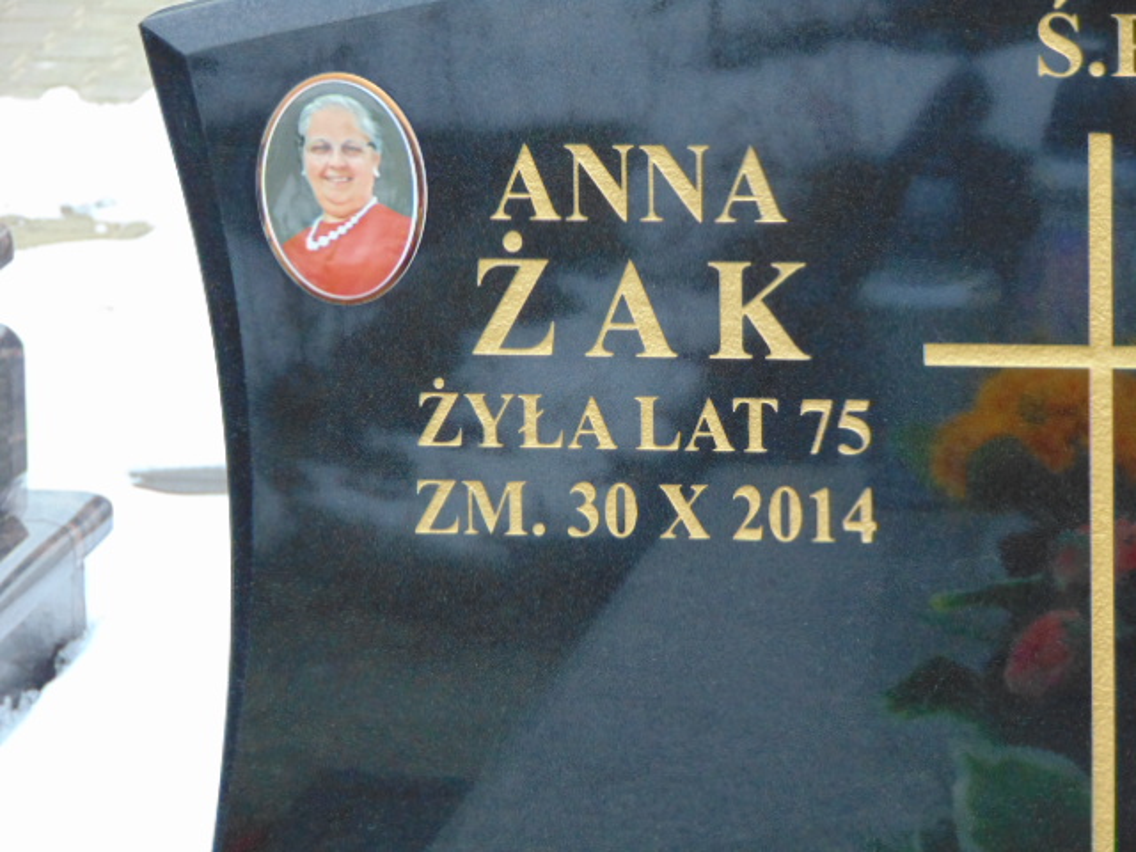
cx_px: 568
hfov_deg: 9.7
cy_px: 426
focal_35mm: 203
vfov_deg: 7.3
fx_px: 6662
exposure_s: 1/200
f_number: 4.1
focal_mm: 36.4
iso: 320
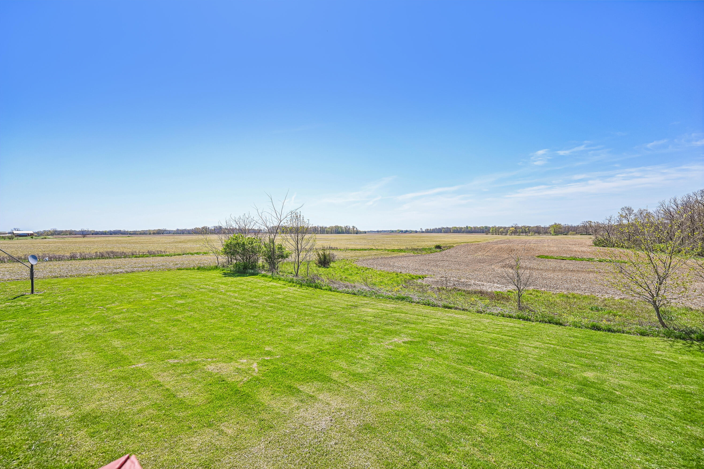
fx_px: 274
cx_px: 352
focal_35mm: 14
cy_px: 234
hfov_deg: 104.3
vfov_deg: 81.2
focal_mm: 14
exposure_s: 1/3000
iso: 400
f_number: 4.8
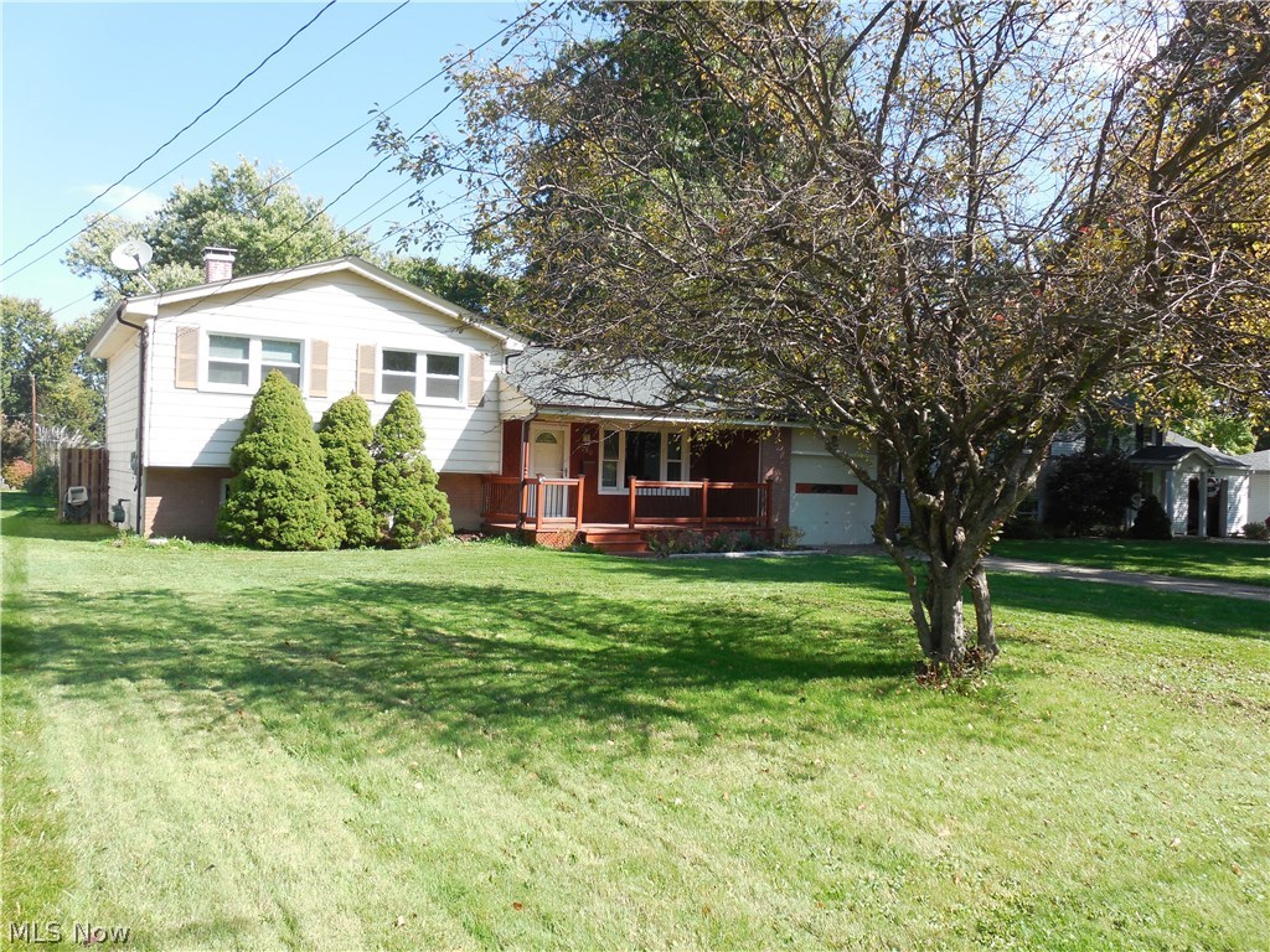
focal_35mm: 26
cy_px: 476
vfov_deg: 53.1
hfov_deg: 67.3
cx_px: 635
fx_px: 954
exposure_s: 1/400
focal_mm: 4.6
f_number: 3.5
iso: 125
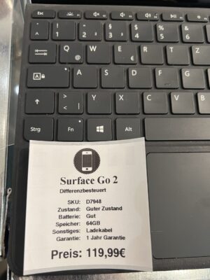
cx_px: 105
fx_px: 210
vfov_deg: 67.3
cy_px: 140
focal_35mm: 26
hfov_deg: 53.1
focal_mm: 5.7
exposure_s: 1/50
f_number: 1.5
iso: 80
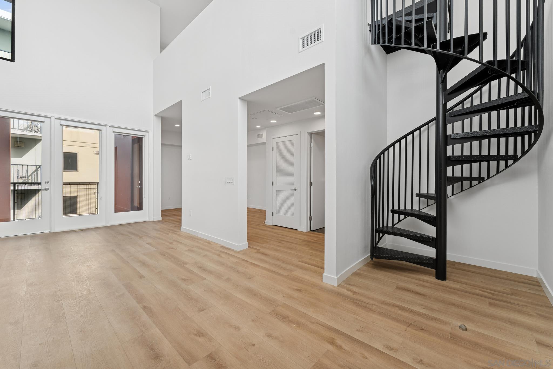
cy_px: 184
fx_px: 215
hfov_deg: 104.2
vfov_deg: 81.3
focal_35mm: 14
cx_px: 276
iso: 160
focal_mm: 14
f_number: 8
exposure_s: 1/30
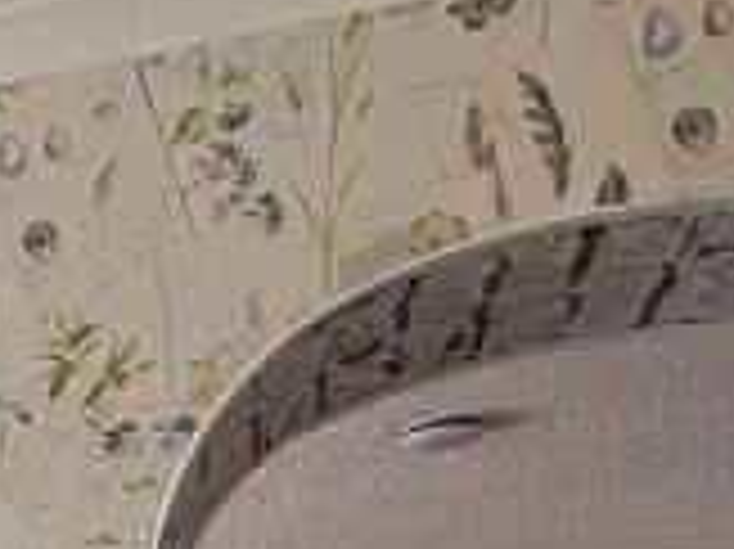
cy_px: 1152
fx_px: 1865
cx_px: -383
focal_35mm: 88
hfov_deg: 19.3
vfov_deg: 13.8
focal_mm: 2.22
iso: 80
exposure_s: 1/131
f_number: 2.2
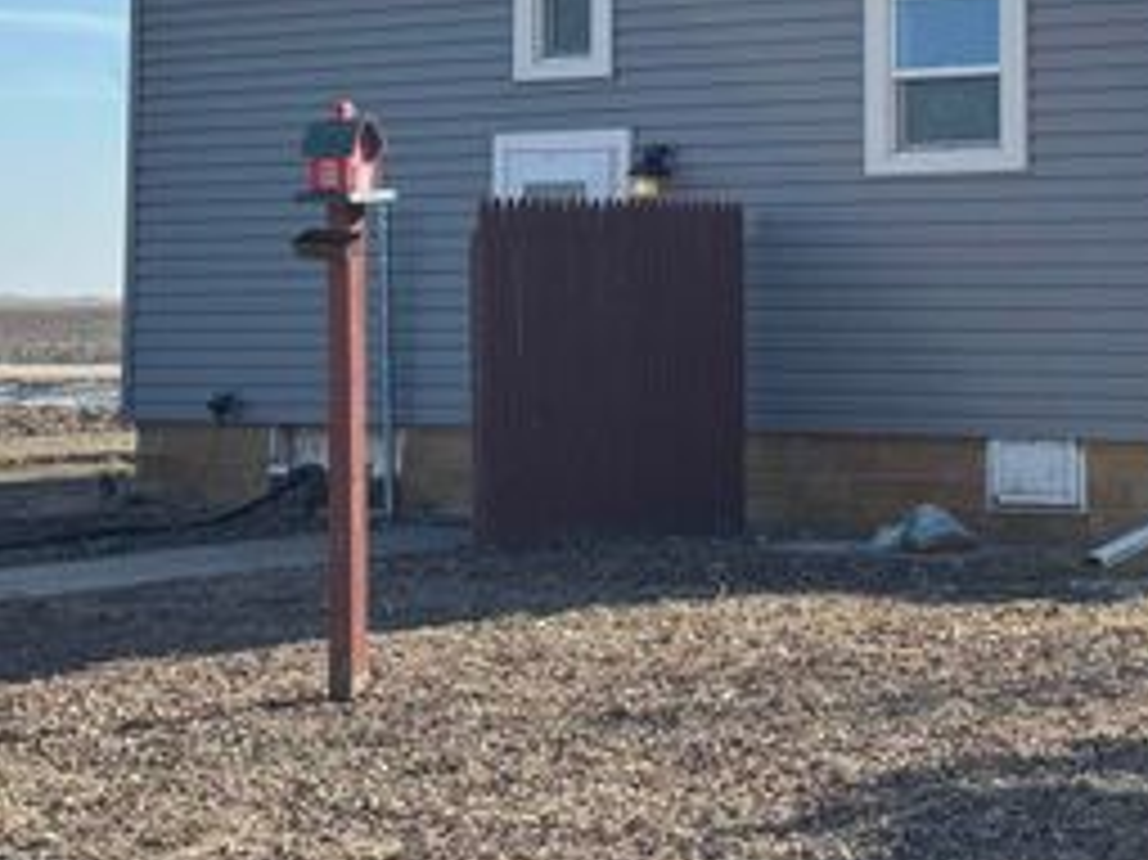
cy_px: 47
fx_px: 3116
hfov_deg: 20.4
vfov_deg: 15.5
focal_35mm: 94
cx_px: 1044
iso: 64
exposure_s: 1/3425
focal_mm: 6.76
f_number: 1.78
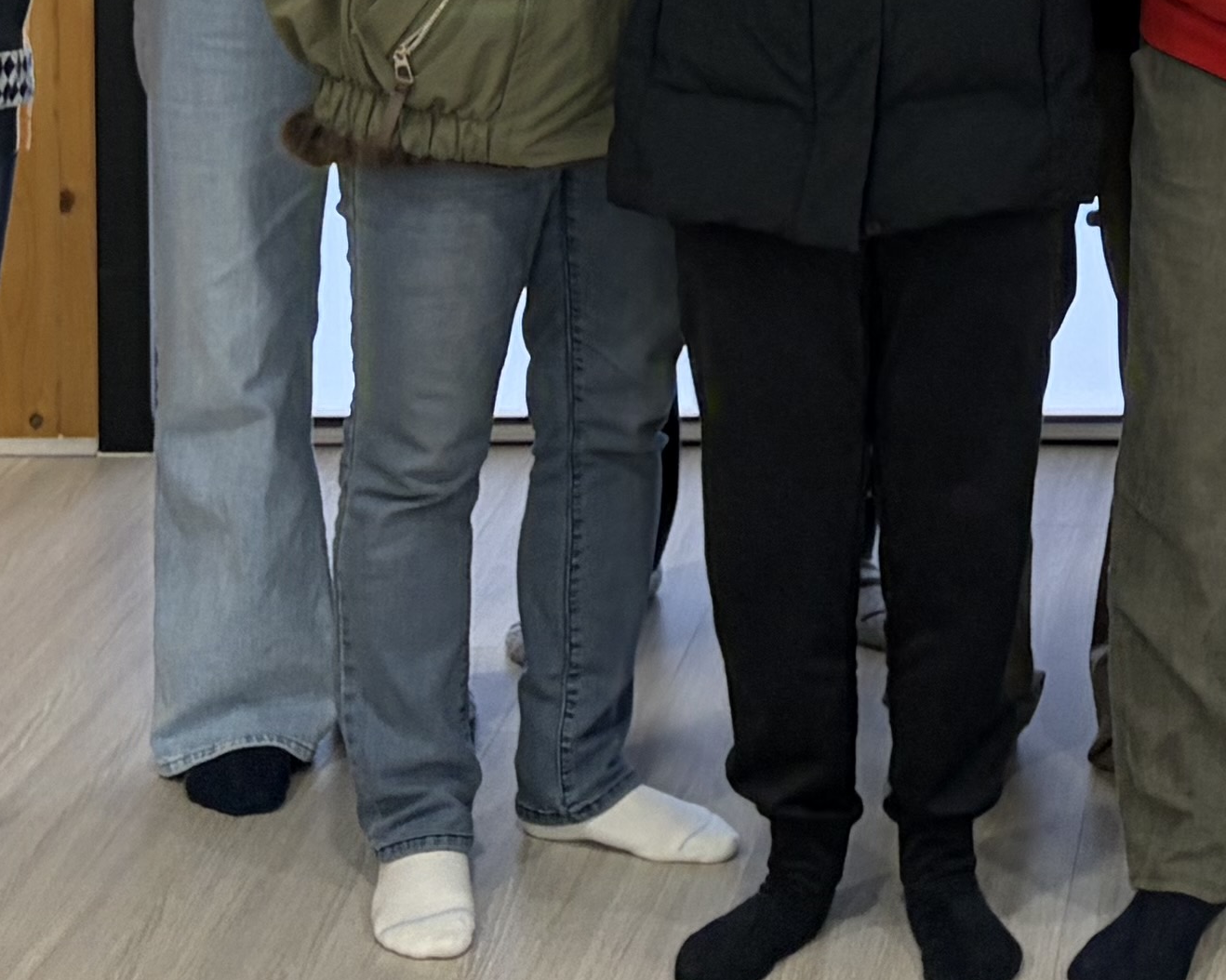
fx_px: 3991
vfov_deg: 12.8
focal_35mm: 110
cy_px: -757
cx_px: 1464
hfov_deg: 16.7
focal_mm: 5.96
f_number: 1.6
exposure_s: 1/120
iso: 80
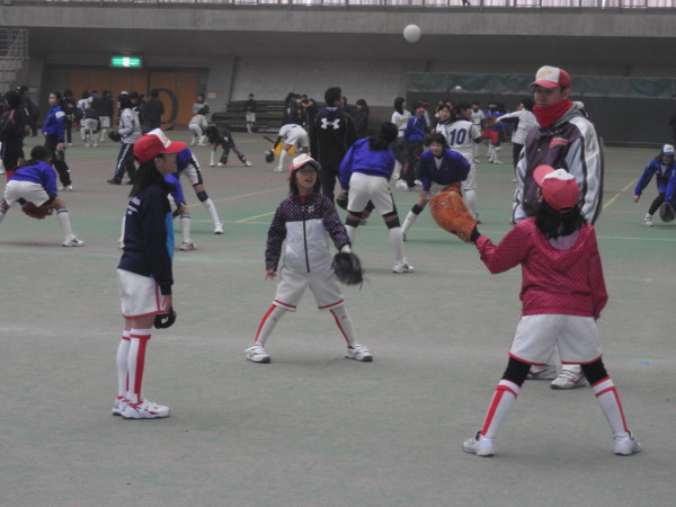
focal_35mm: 105
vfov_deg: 14.1
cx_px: 338
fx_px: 2050
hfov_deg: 18.7
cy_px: 254
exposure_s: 1/60
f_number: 4.8
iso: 450
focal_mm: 18.8
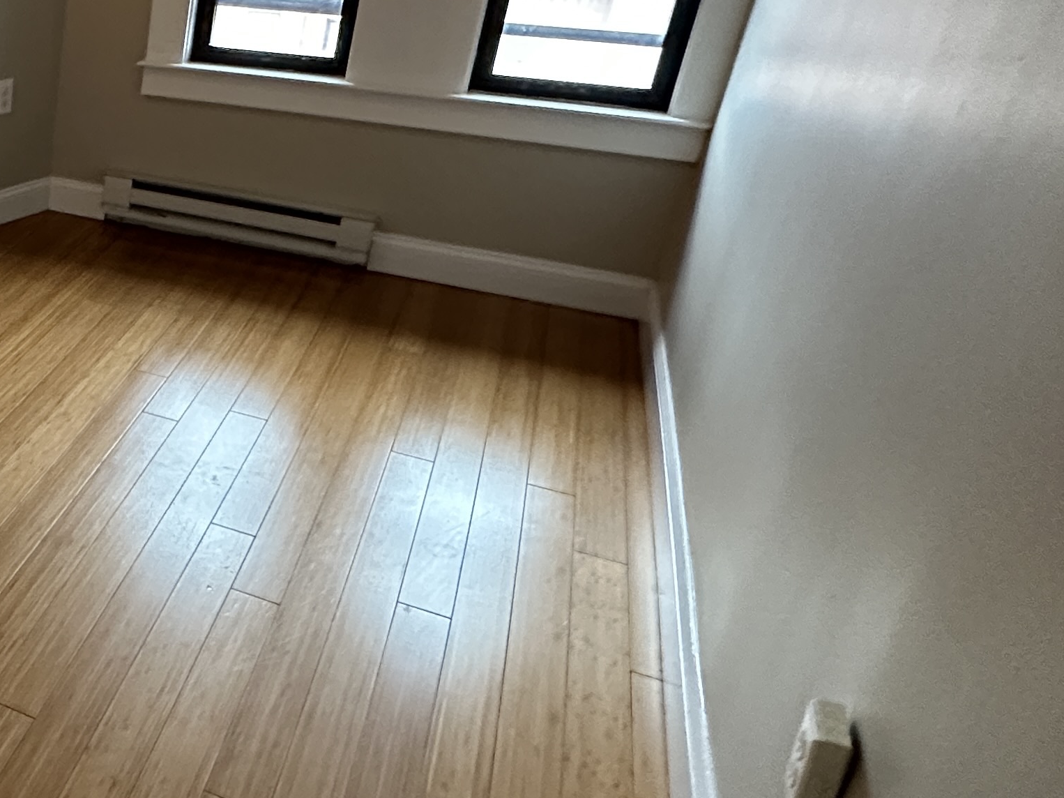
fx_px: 1137
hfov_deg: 38.1
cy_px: 306
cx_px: -197
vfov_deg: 38.4
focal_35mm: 37
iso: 500
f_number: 2.2
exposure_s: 1/60
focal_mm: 2.22
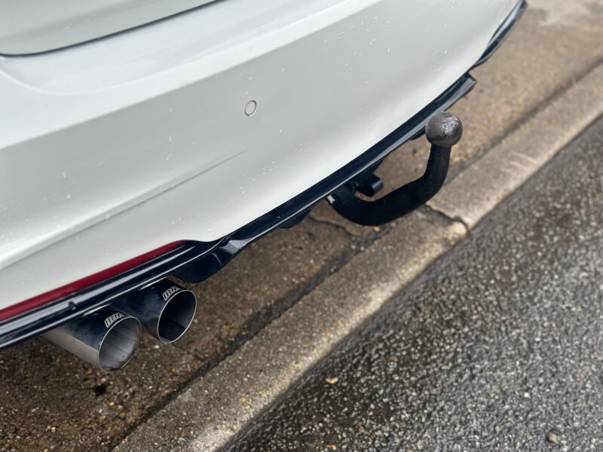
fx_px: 836
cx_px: 302
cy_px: 226
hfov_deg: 39.7
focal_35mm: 48
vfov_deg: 30.3
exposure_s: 1/1085
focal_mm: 6.86
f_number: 1.78
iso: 80
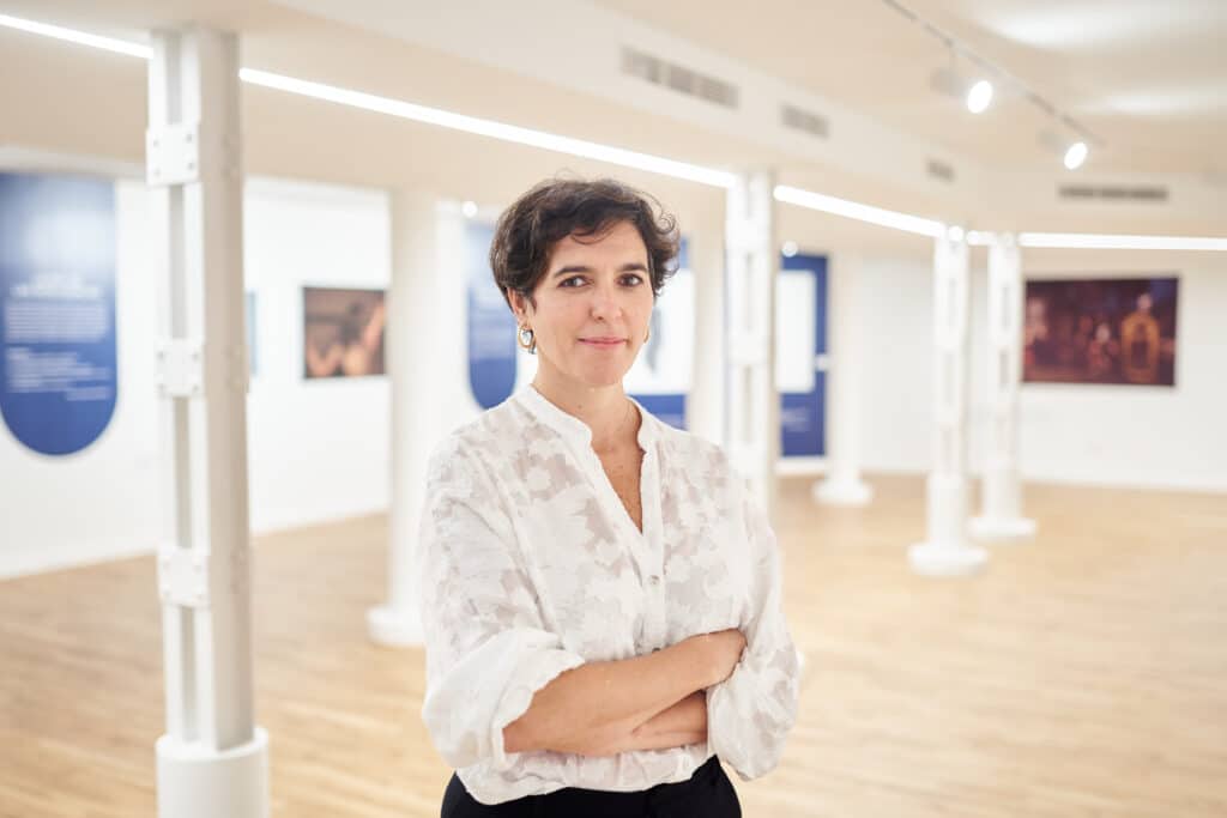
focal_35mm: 35
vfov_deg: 37.9
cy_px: 409
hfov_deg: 54.4
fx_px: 1193
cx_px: 614
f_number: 1.6
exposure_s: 1/160
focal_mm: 35
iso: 200
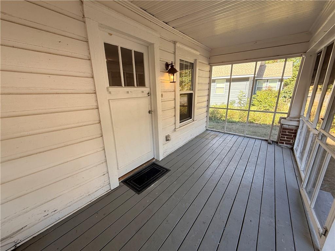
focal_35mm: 14
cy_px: 126
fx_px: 135
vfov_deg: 85.7
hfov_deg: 102.1
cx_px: 168
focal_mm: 2.22
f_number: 2.2
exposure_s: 1/169
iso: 64
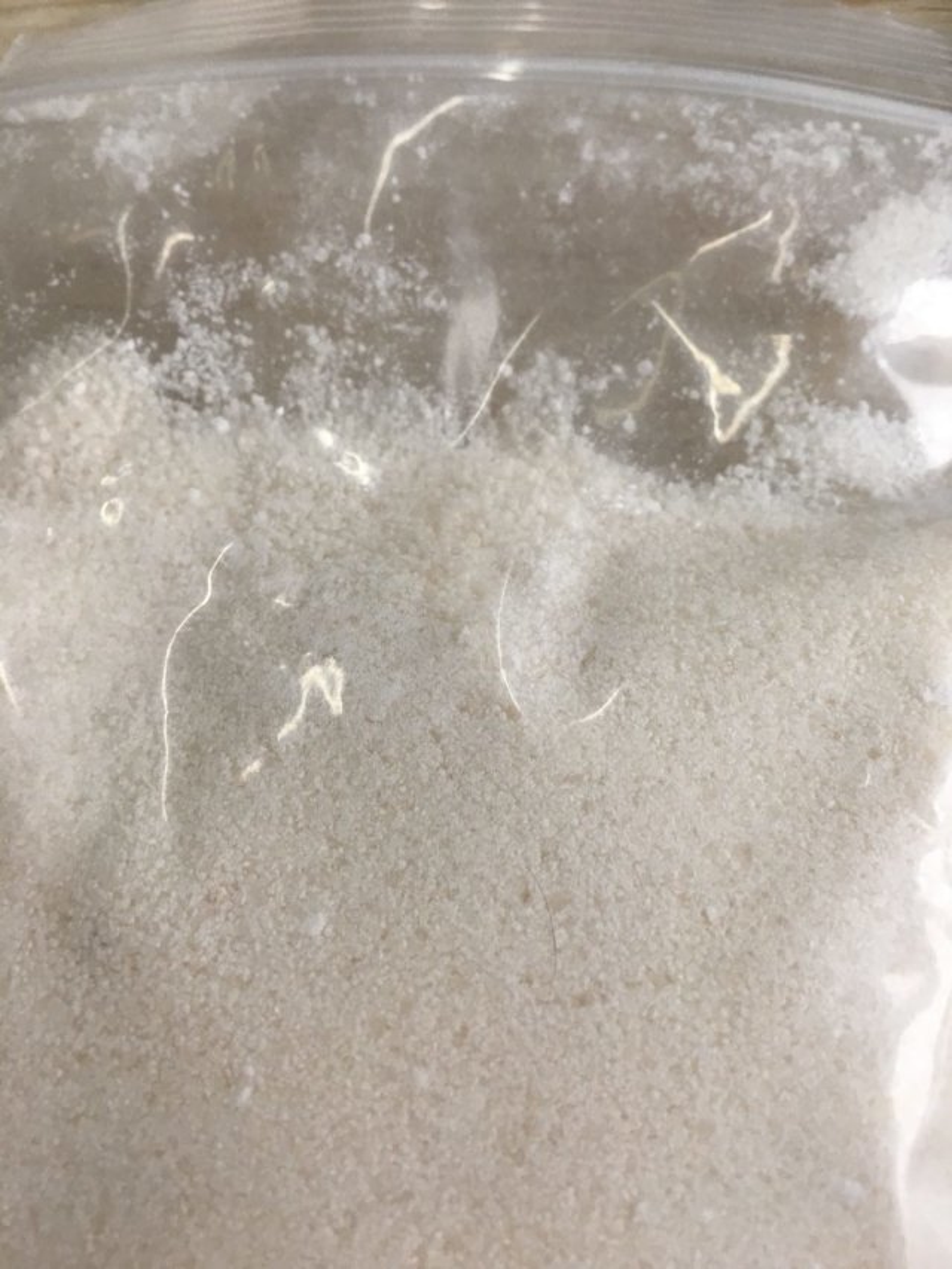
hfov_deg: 48.2
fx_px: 1063
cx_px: 476
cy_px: 634
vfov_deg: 61.7
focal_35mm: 29
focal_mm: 4.15
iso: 32
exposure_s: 1/33
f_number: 2.2
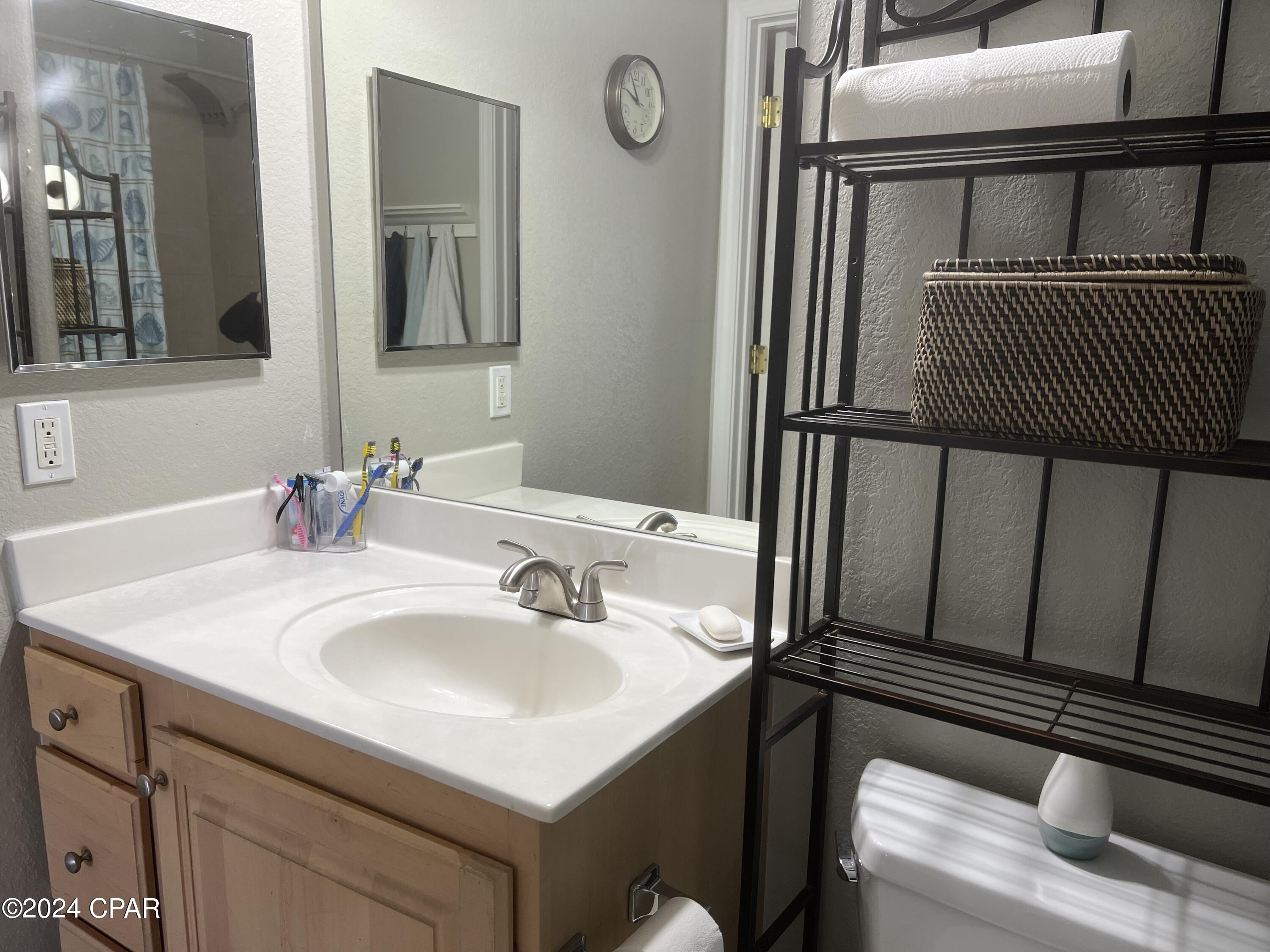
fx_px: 954
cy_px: 476
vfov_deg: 53.1
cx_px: 635
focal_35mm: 26
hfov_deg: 67.3
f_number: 1.5
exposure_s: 1/120
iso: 64
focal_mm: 5.7
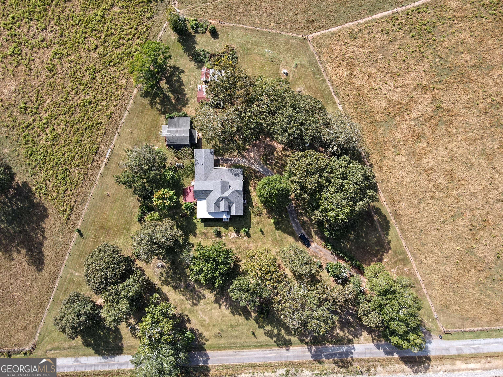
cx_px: 252
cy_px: 188
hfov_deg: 71.6
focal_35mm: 24
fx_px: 349
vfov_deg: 56.8
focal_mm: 4.5
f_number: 2.8
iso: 100
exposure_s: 1/250
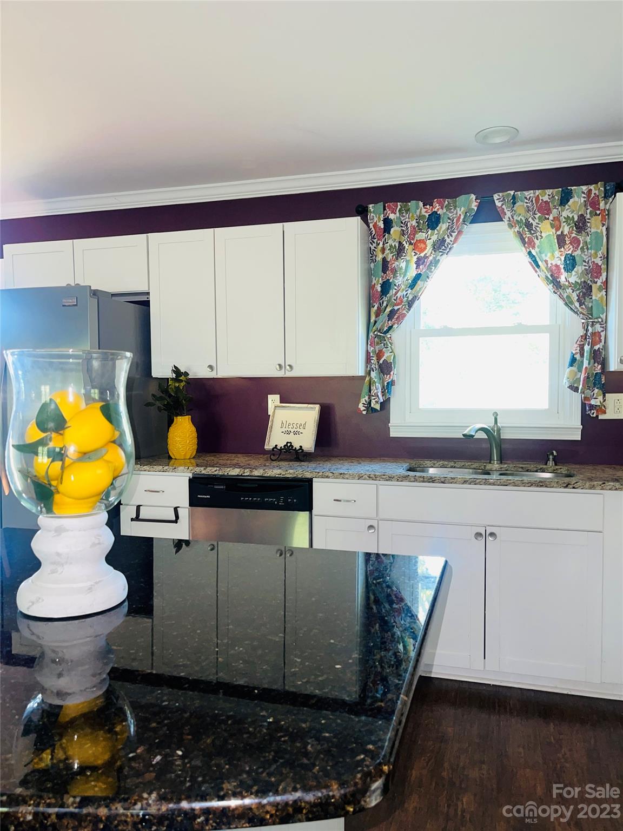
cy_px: 416
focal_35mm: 26
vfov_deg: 67.3
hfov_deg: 53.1
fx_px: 624
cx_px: 312
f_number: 1.6
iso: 64
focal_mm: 5.1
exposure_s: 1/17
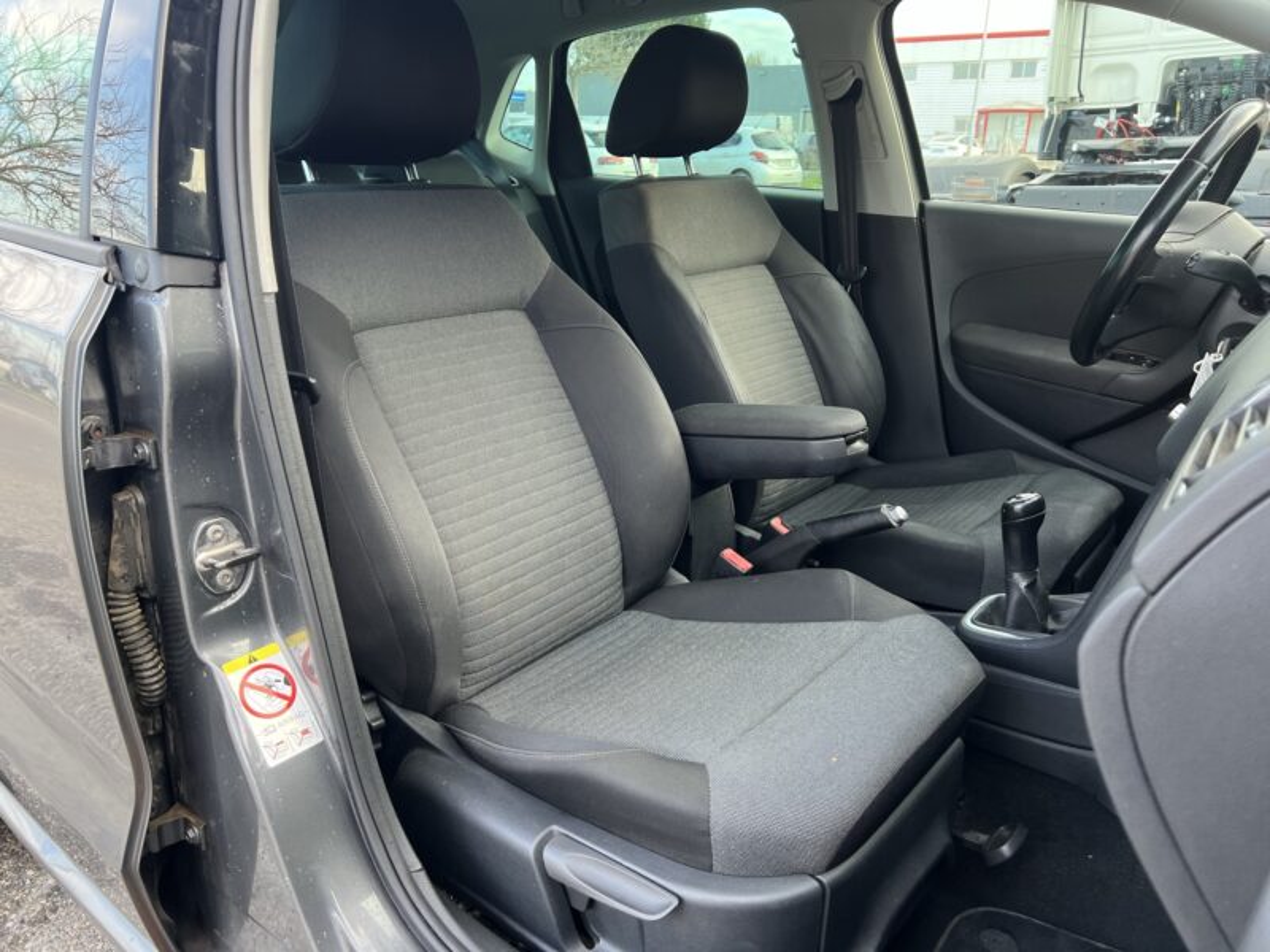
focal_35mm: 26
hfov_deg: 67.3
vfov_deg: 53.1
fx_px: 954
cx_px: 635
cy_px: 476
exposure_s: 1/121
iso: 100
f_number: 1.5
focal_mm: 5.7
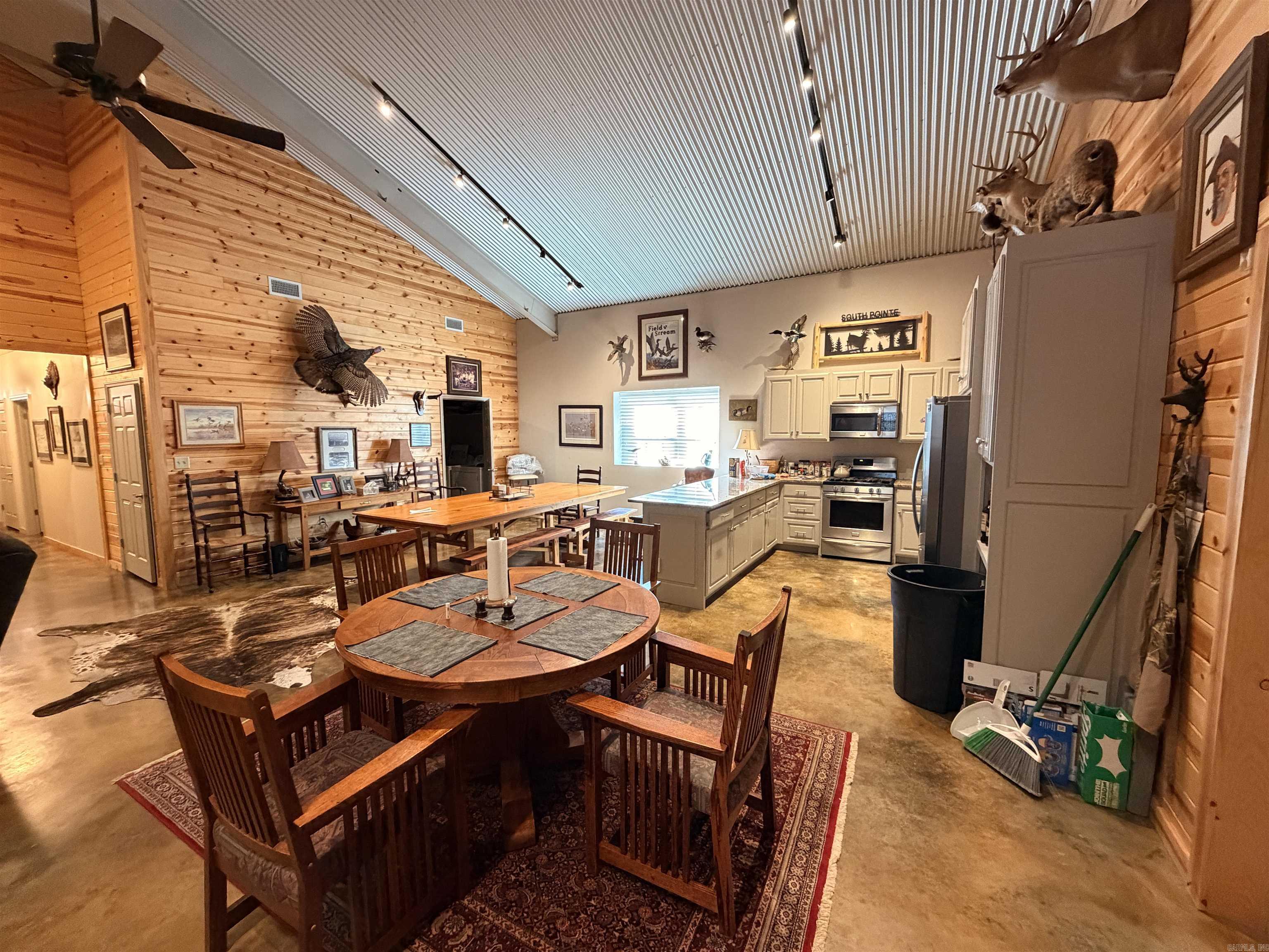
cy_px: 476
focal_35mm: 14
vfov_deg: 85.7
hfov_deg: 102.1
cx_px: 634
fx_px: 513
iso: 640
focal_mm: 2.22
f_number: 2.2
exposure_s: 1/60
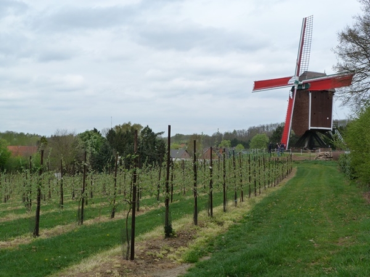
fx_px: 460
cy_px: 138
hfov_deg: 43.9
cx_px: 185
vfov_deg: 33.6
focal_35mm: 43
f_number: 5.6
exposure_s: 1/250
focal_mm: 7.8
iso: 125
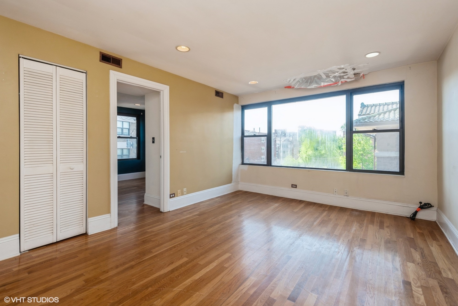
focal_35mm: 16
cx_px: 229
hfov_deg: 96.7
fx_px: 204
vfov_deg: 73.8
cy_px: 153
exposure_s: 1/60
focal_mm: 16
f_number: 8
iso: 320
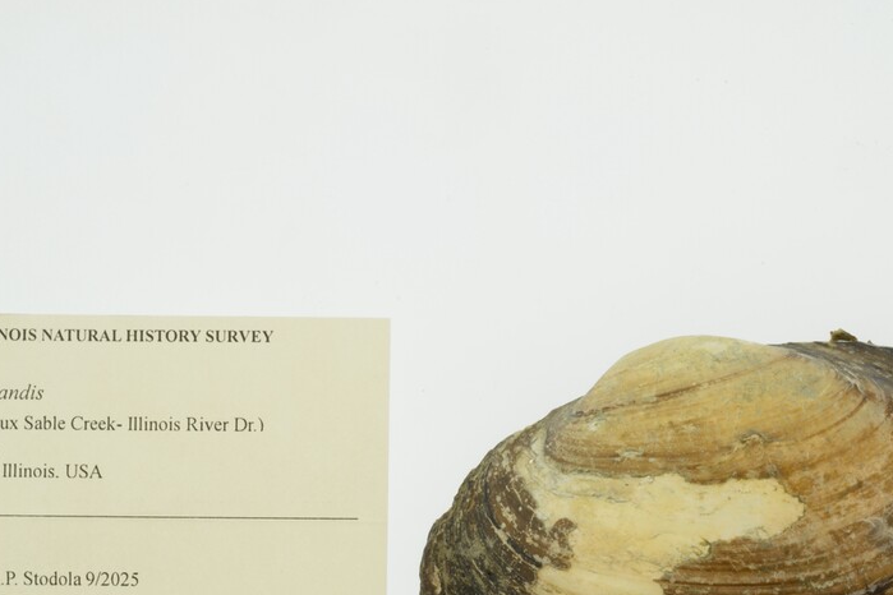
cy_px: 483
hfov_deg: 19.8
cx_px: 526
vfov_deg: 13.2
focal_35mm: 103
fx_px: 2555
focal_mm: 60
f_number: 32
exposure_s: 1/10
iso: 100
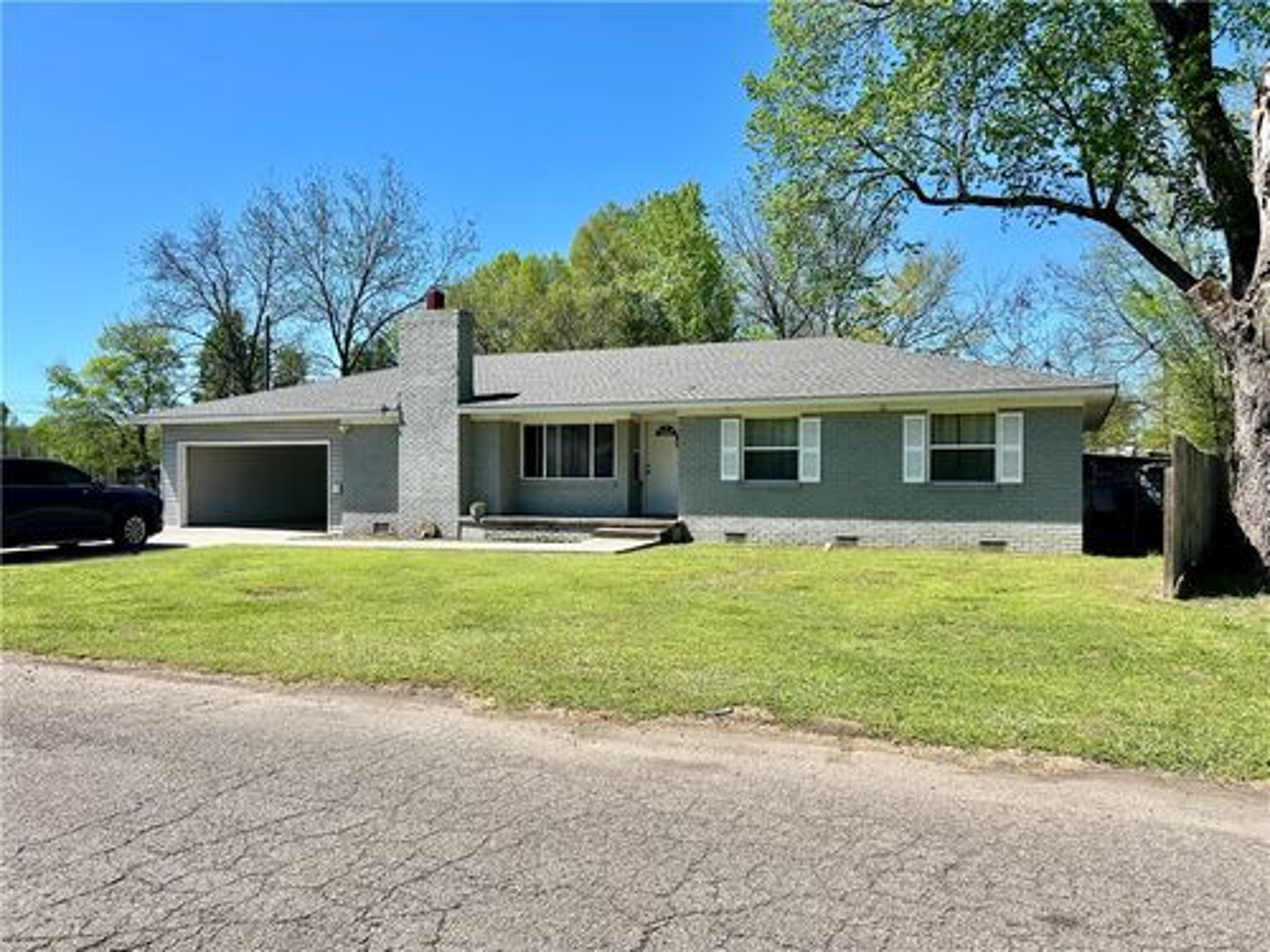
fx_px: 954
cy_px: 476
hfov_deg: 67.3
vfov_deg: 53.1
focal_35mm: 26
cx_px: 635
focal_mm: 5.7
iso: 50
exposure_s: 1/3257
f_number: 1.5
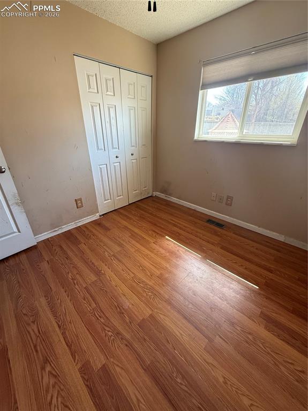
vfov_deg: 102.1
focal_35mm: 14
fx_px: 166
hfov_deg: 85.6
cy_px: 206
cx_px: 154
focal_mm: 2.22
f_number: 2.2
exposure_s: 1/99
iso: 250
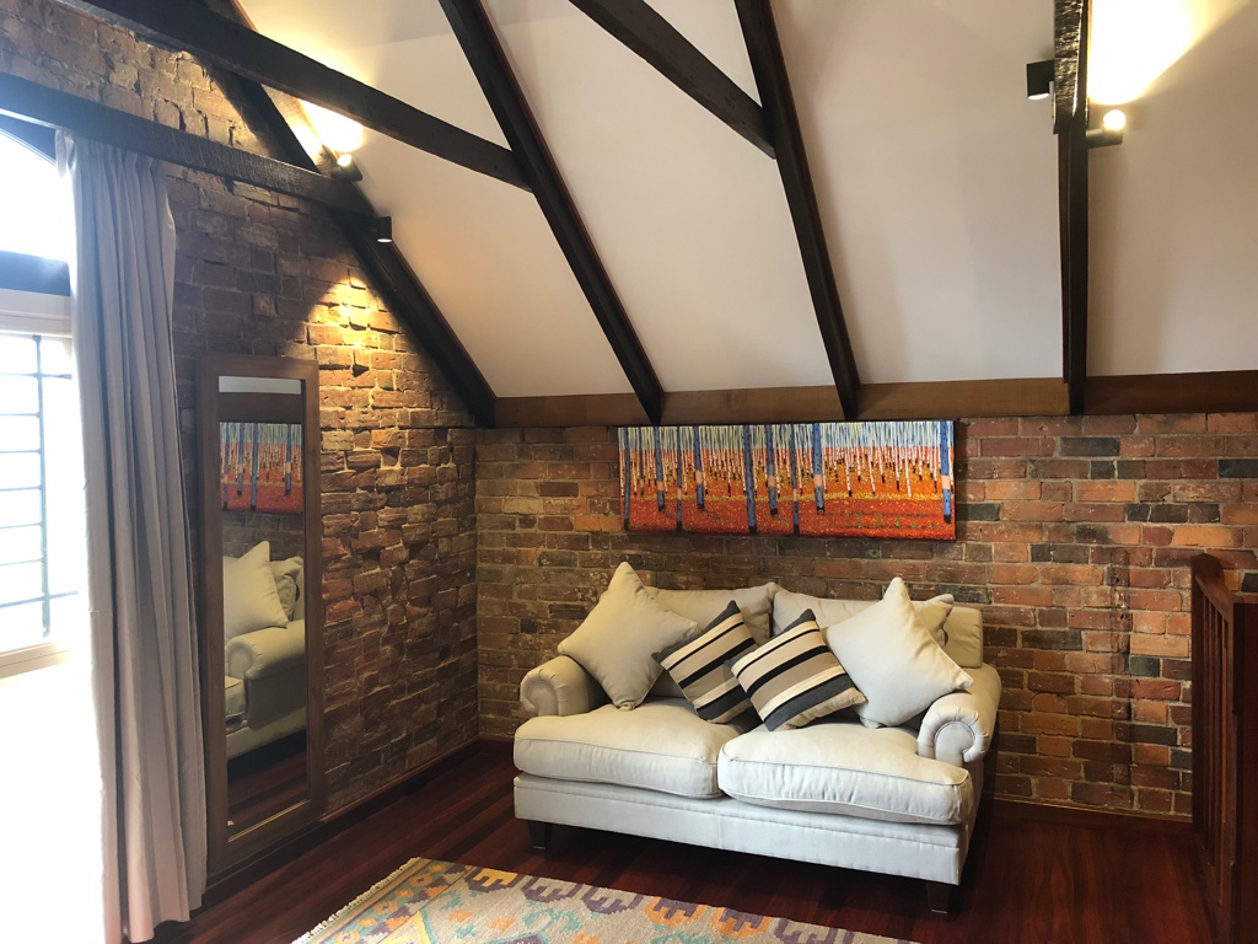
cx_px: 629
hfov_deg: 63.4
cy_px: 472
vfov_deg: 49.7
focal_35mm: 28
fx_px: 1018
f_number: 1.8
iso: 80
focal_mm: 3.99
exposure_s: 1/17
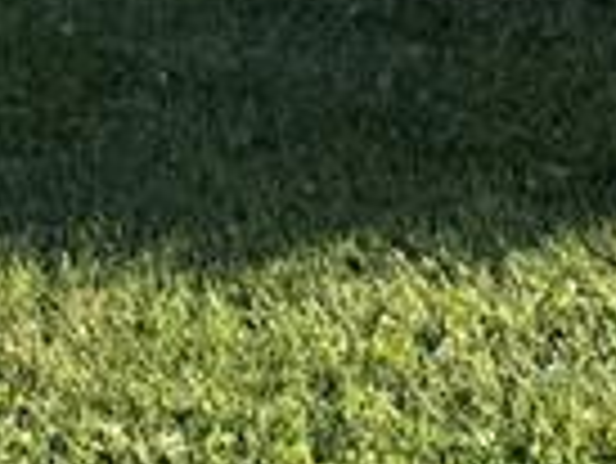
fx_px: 3188
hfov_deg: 10.9
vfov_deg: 7.7
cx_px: 607
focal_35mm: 179
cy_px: -649
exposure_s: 1/1437
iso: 80
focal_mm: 6.76
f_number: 1.78
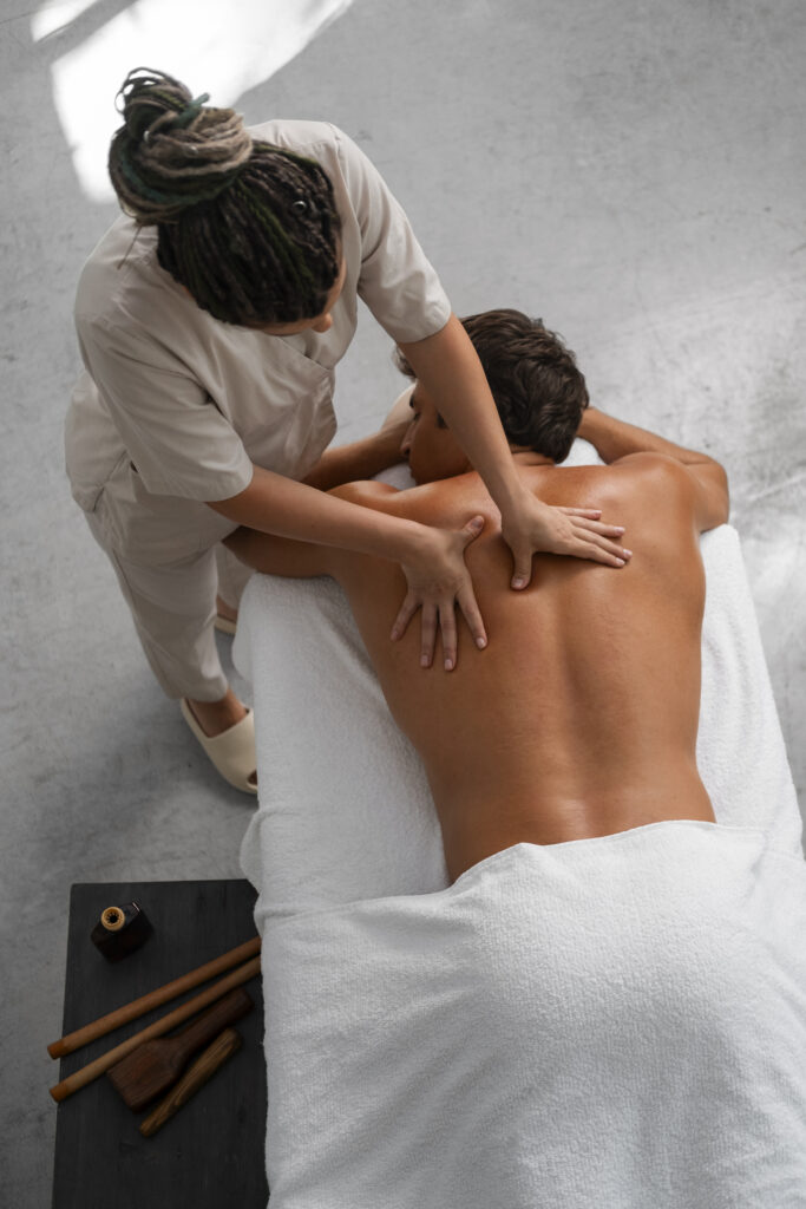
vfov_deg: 37.5
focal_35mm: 53
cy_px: 604
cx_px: 403
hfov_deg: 25.5
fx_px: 1779
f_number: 2
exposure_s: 1/400
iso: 640
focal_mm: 35
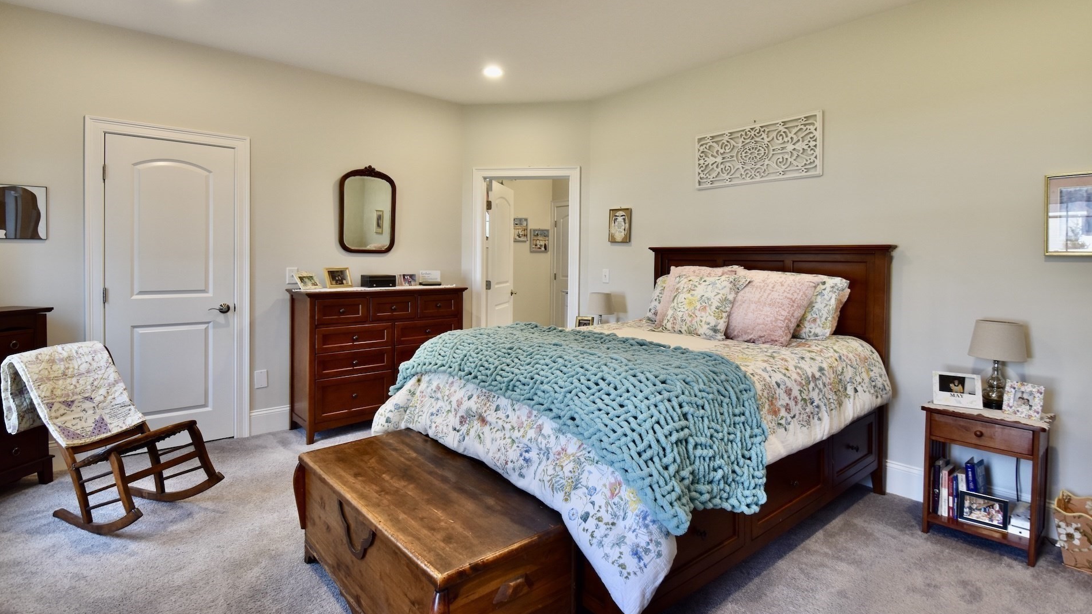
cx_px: 552
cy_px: 255
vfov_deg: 62.0
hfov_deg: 94.2
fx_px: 508
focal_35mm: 18
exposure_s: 1/25
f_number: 6.3
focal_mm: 11
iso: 320
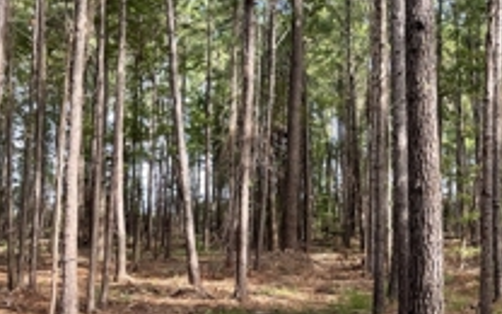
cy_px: 155
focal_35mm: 53
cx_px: 475
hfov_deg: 35.3
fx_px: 725
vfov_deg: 24.4
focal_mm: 4.2
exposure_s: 1/197
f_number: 1.6
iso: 32
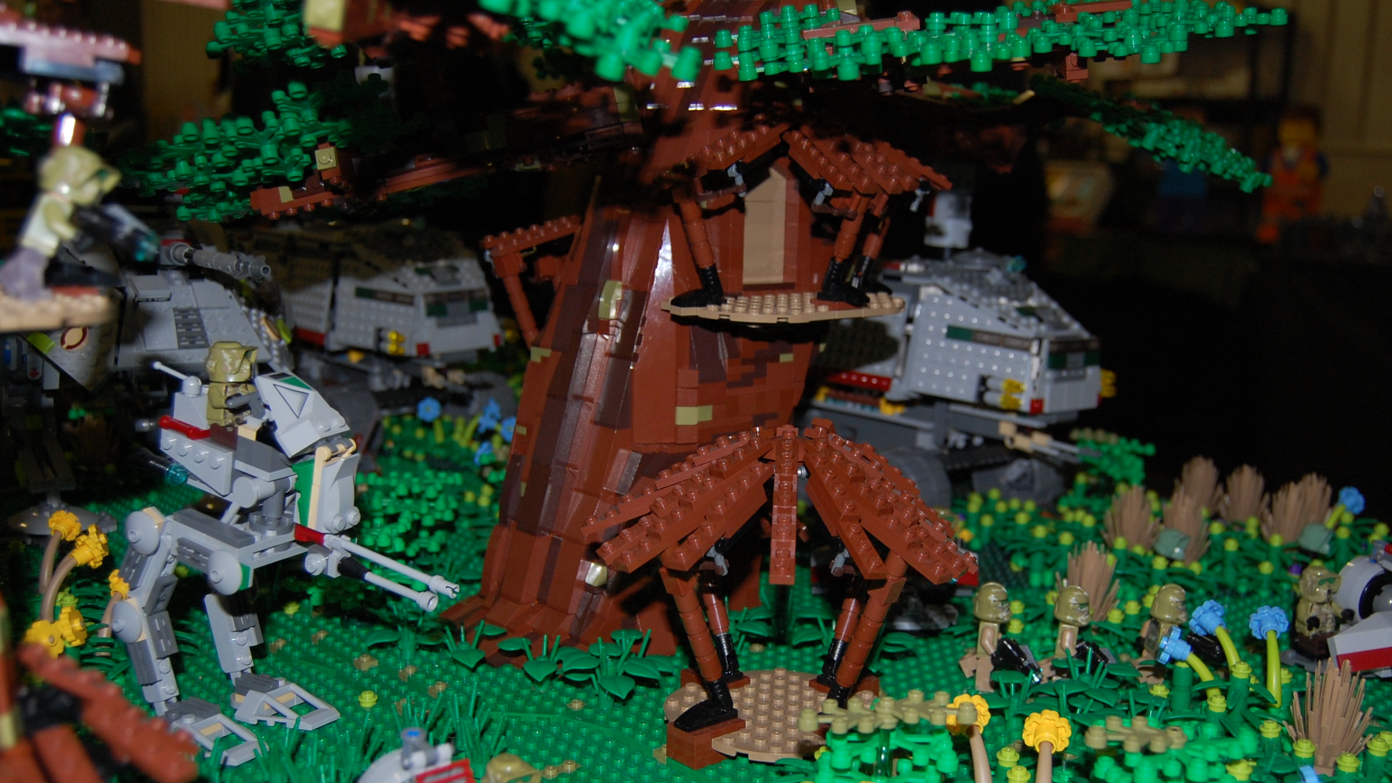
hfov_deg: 52.8
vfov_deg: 31.1
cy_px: 483
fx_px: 1403
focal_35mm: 38
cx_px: 730
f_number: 3.8
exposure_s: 1/60
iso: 400
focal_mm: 20
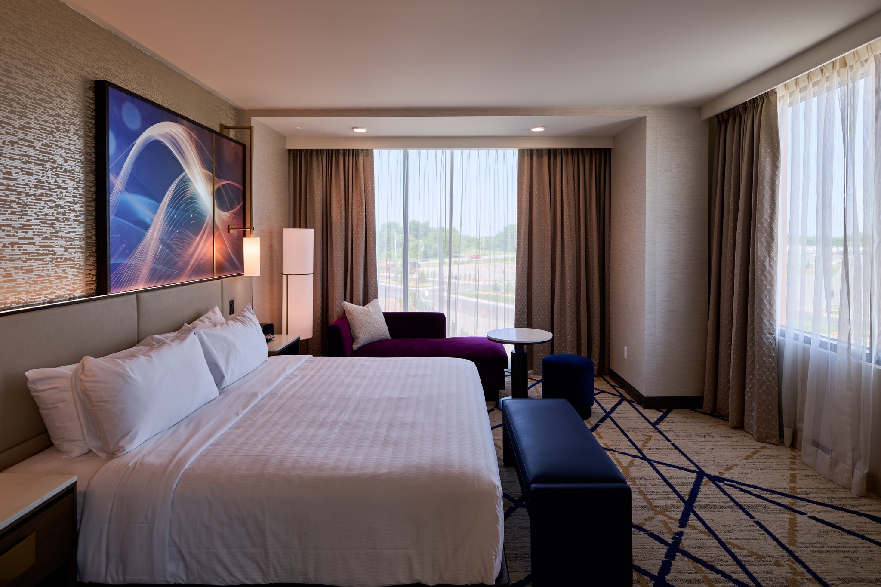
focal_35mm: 19
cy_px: 294
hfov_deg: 86.9
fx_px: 465
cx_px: 440
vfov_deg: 64.5
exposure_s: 1/6
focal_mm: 19
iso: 64
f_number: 8
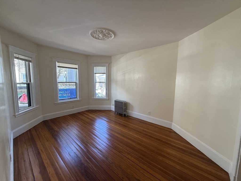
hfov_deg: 102.1
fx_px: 97
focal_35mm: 14
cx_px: 120
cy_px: 90
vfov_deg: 85.7
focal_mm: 2.22
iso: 160
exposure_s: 1/120
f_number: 2.2
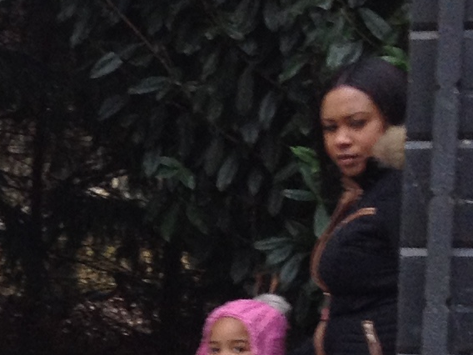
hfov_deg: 9.1
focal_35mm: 201
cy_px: 396
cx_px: -539
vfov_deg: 7.3
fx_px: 2747
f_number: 2.4
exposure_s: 1/120
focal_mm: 4.28
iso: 64
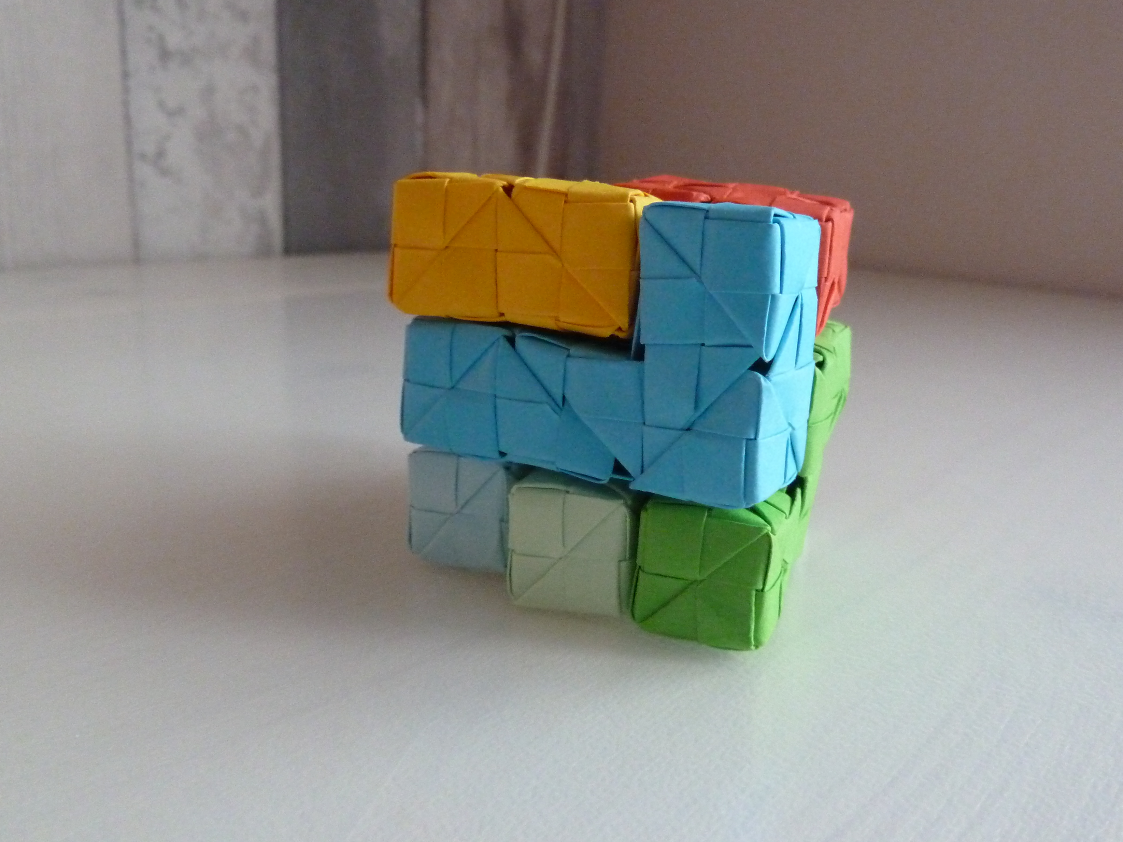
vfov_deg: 48.2
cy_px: 410
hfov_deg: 61.4
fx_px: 941
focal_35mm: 29
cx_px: 636
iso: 800
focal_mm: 4.1
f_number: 3.3
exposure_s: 1/30
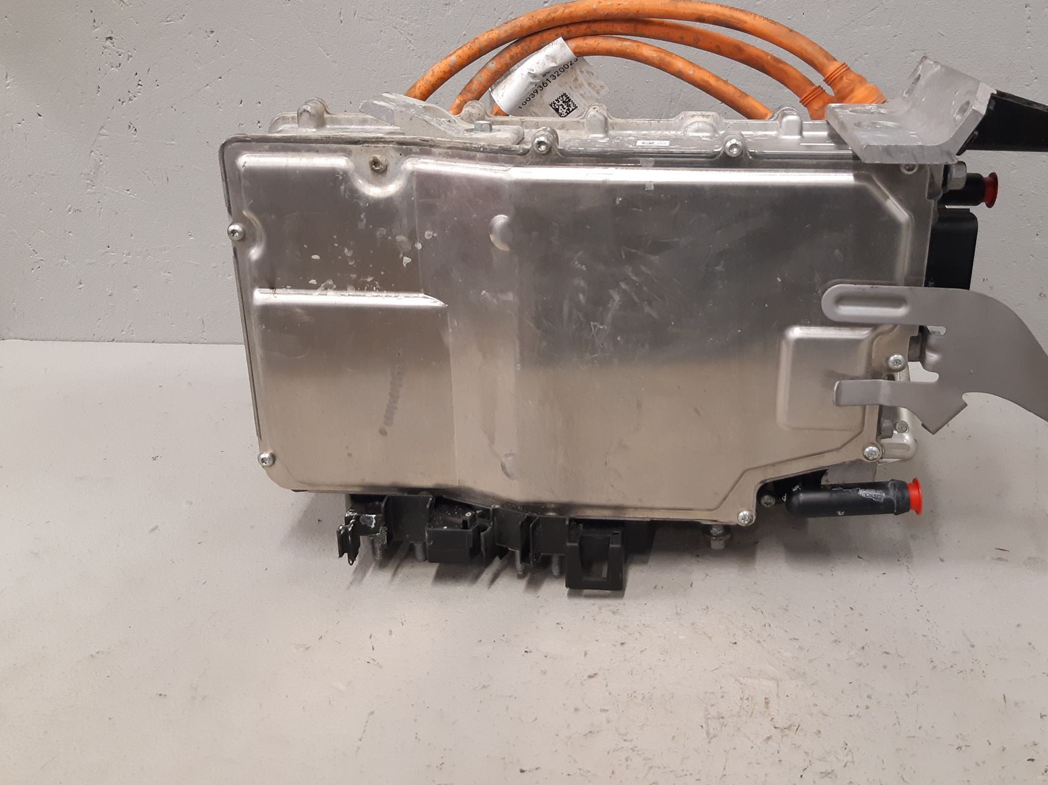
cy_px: 327
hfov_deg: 58.0
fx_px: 938
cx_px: 610
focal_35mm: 31
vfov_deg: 45.3
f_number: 1.7
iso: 160
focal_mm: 3.93
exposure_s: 1/50
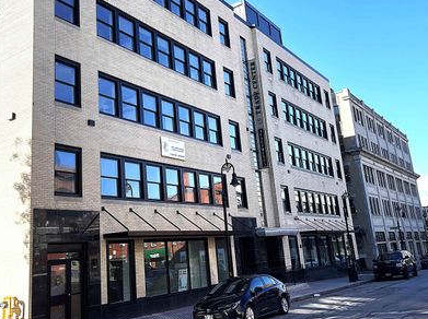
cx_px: 182
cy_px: 132
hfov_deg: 56.6
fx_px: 395
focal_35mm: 32
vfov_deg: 43.9
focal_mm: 5.1
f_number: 1.6
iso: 32
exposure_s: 1/2433
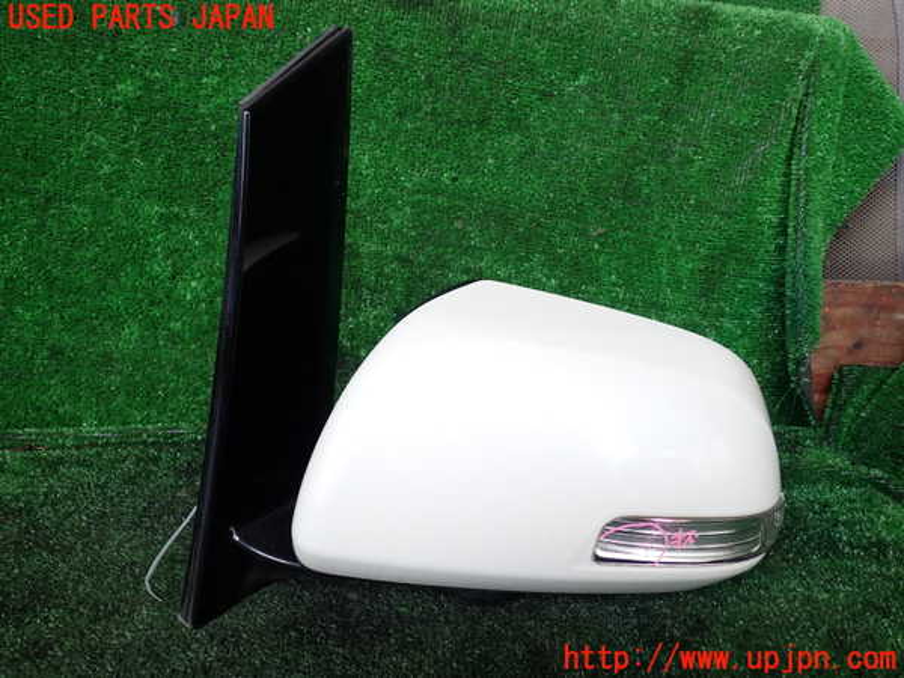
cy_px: 339
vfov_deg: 46.8
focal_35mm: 30
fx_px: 783
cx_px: 452
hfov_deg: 60.0
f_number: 2.3
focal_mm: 5.4
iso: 100
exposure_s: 1/80
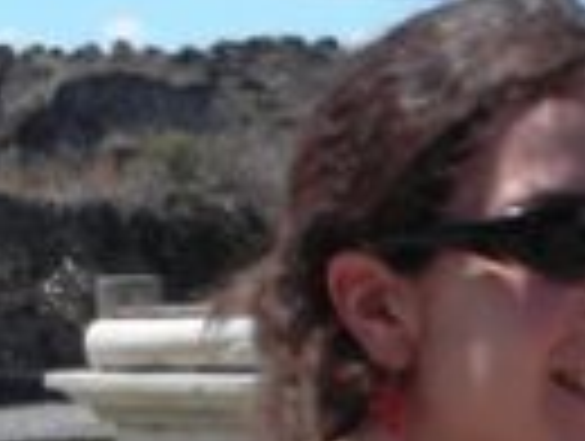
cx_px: 621
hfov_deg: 9.5
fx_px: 3488
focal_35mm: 206
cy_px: 423
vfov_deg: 7.2
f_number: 8.5
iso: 50
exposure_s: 1/92.6
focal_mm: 5.8
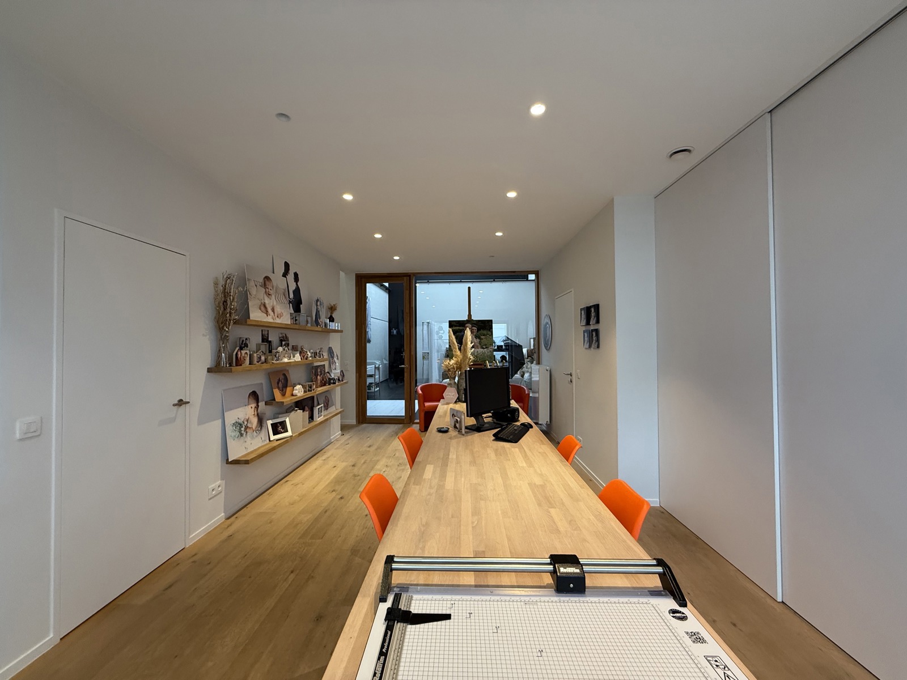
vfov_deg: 85.7
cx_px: 454
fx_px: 367
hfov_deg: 102.1
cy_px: 340
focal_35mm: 14
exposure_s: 1/50
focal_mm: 2.22
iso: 250
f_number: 2.2
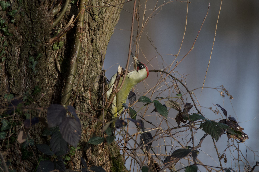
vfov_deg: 1.1
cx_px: 130
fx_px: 8633
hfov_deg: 1.7
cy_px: 86
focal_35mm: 1200
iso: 400
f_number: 6.3
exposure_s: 1/800
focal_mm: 600
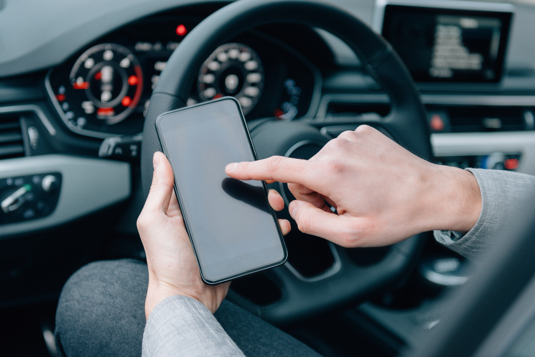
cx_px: 268
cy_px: 178
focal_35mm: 70
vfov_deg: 19.5
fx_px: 1041
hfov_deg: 28.8
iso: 640
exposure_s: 1/200
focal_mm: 70
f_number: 3.2
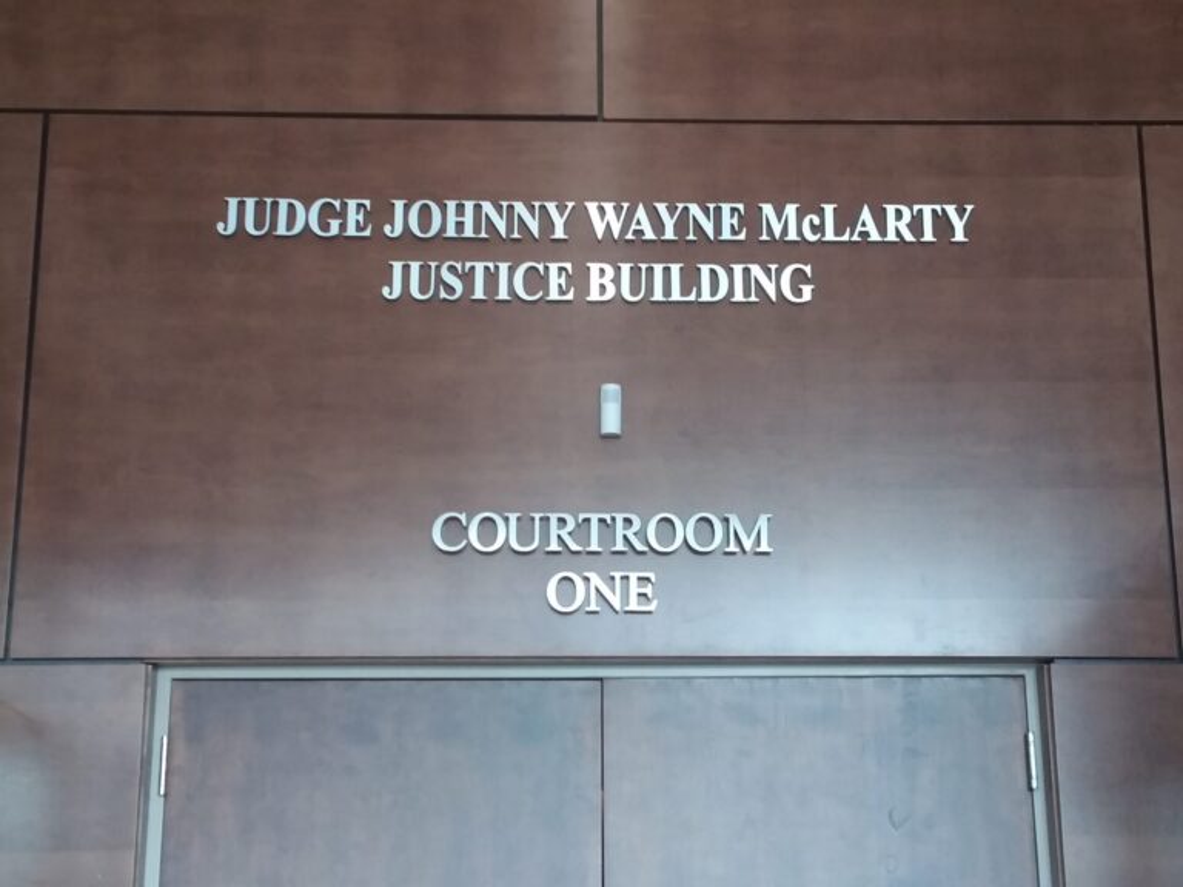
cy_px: 444
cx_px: 592
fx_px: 923
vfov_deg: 51.4
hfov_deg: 65.3
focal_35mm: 27
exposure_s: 1/40
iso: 50
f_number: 1.9
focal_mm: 2.91
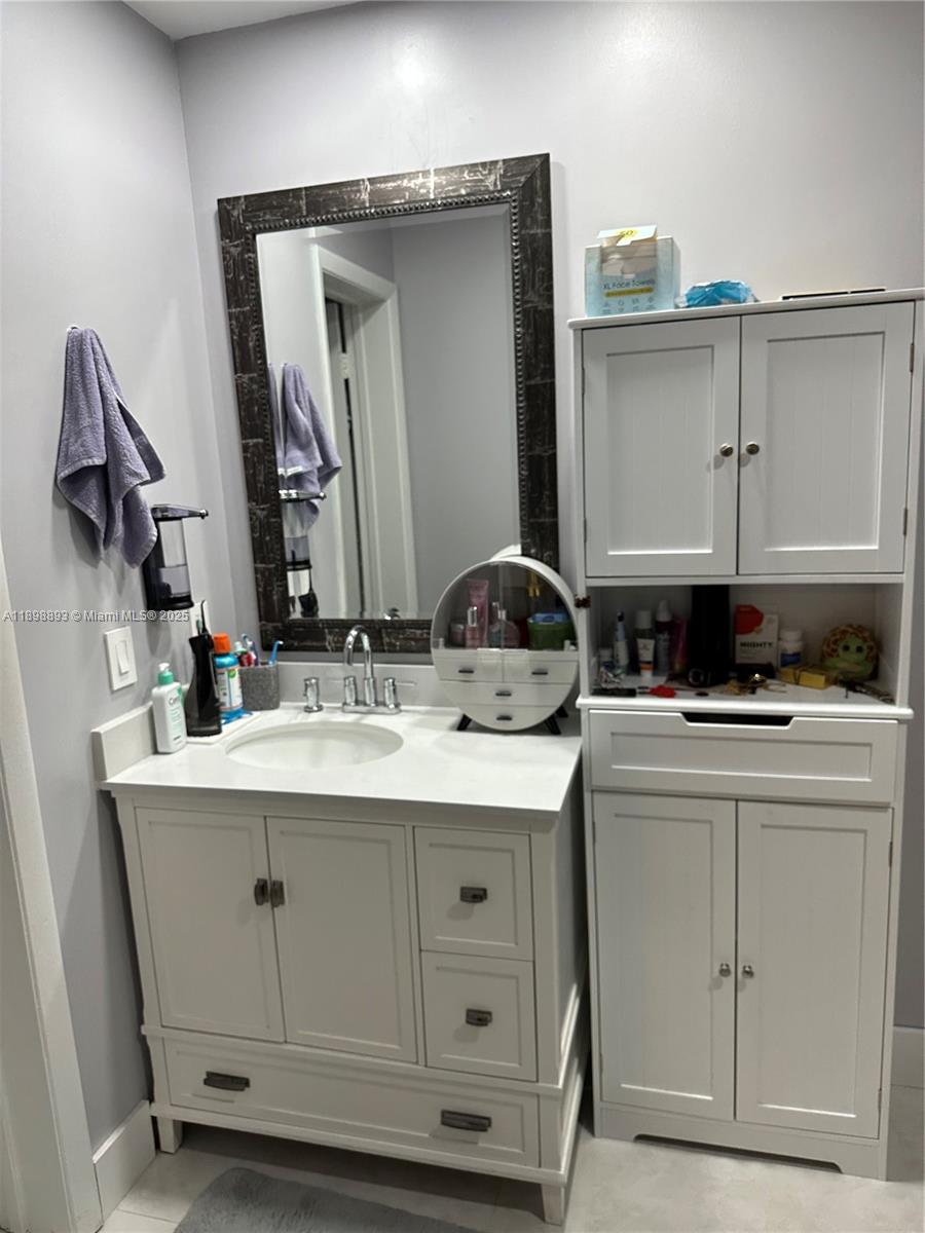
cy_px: 616
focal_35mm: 24
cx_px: 462
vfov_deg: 71.6
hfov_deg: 56.8
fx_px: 855
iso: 200
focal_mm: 6.86
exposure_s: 1/120
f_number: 1.78
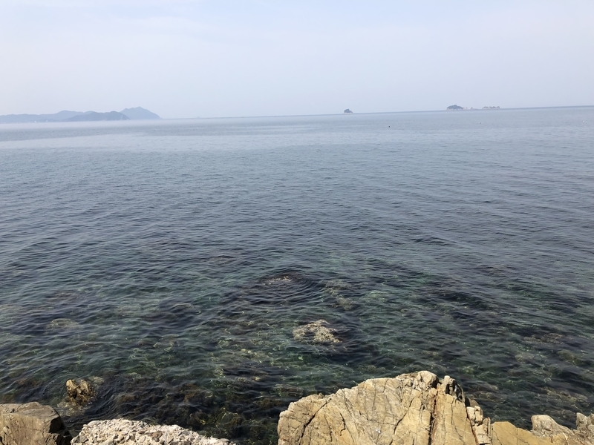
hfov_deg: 63.4
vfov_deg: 49.7
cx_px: 297
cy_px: 222
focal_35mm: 28
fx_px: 480
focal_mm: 3.99
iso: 20
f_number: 1.8
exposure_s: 1/2183
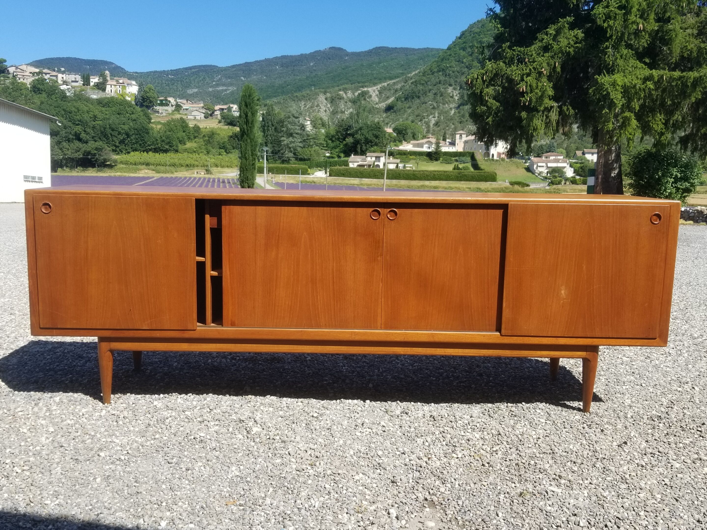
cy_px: 265
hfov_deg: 67.3
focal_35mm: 26
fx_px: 531
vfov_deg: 53.1
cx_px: 354
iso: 50
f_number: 1.7
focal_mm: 4.25
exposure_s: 1/1605
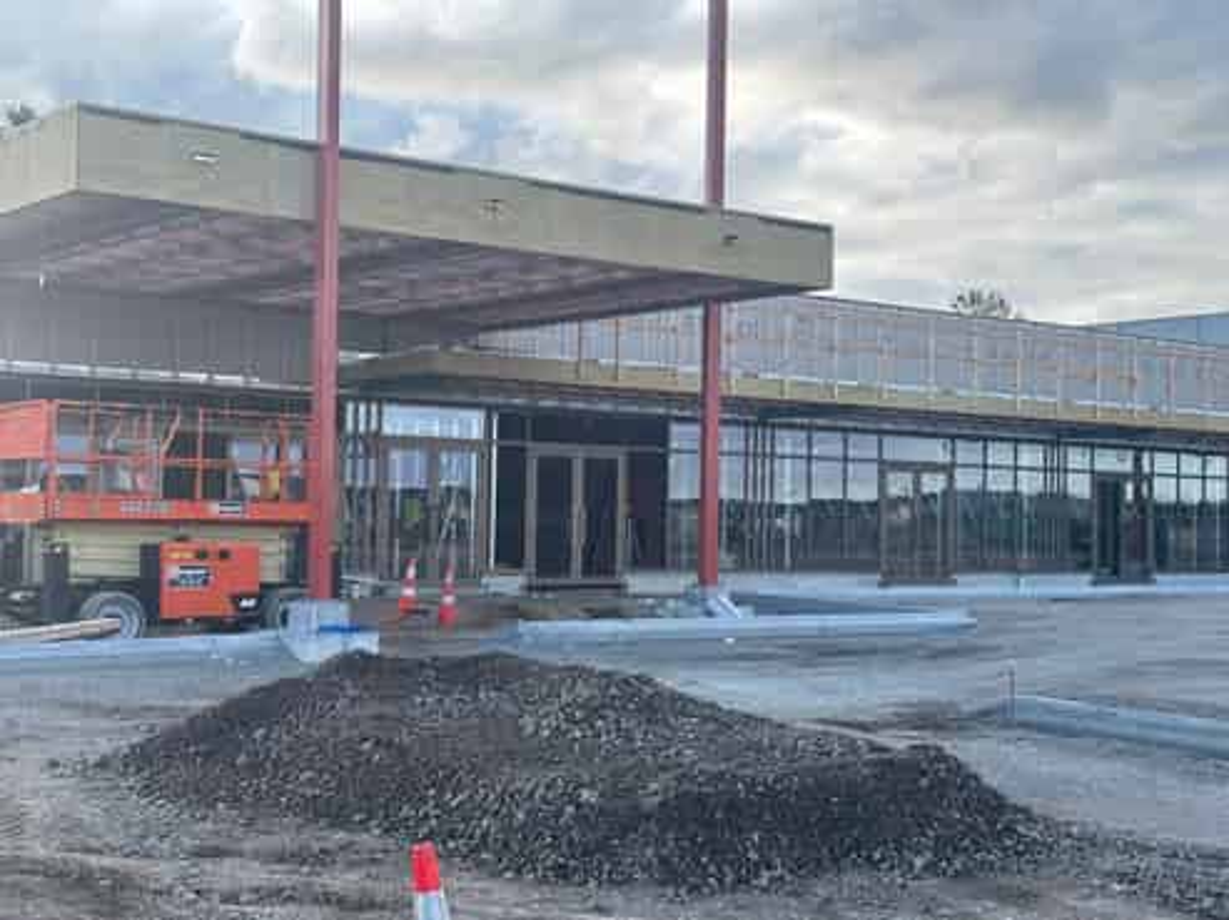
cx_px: 614
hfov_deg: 36.8
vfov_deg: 28.0
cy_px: 460
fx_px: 1845
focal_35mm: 52
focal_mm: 5.96
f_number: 1.6
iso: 32
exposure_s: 1/670
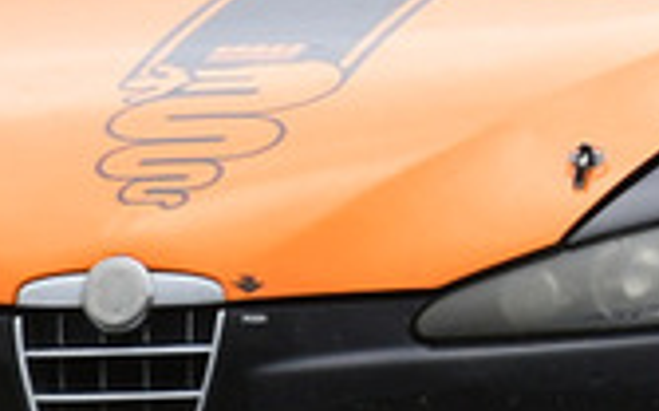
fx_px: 65757
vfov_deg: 0.4
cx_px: 679
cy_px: -194
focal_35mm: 3665
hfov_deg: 0.6
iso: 640
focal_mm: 500
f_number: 10
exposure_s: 1/640
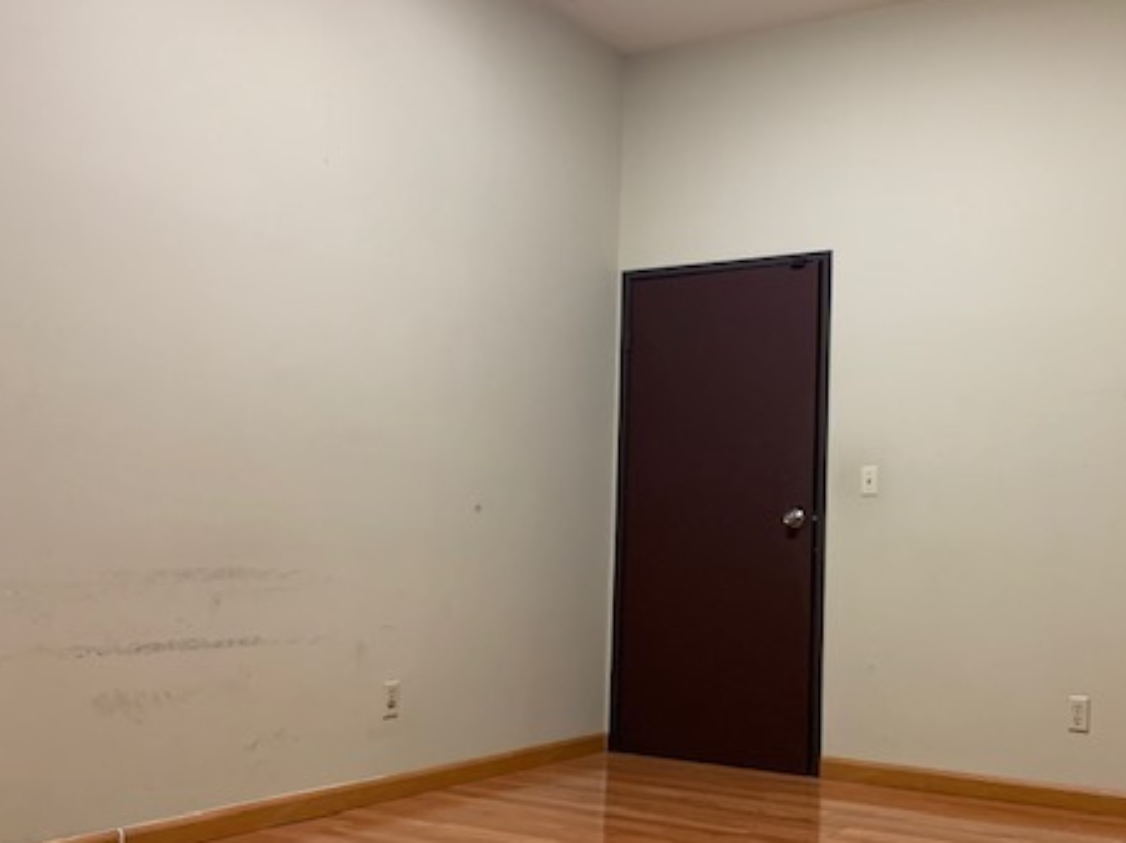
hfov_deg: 49.2
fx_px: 1203
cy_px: 508
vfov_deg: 38.5
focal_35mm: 37
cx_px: 763
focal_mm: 4.25
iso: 200
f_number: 1.8
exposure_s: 1/60
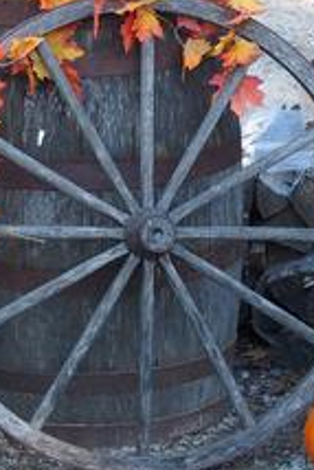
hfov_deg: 6.3
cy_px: 97
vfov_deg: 9.4
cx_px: 114
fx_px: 2860
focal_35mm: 219
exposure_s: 1/200
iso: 125
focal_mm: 21.2
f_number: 2.8
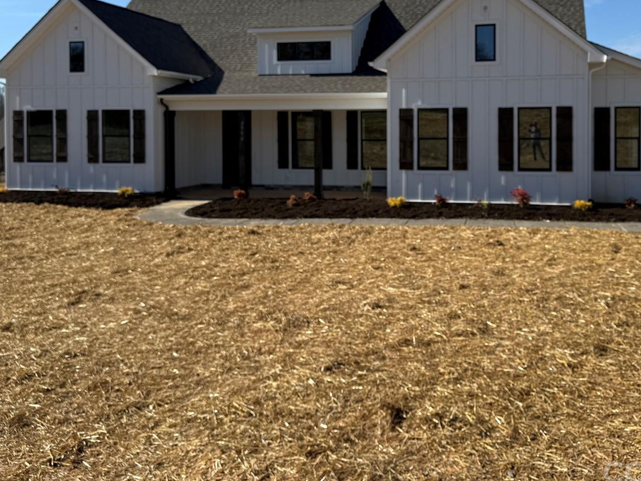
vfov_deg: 37.0
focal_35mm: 38
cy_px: 135
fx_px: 704
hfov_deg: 48.7
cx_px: 376
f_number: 1.78
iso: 80
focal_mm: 6.76
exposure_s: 1/5714
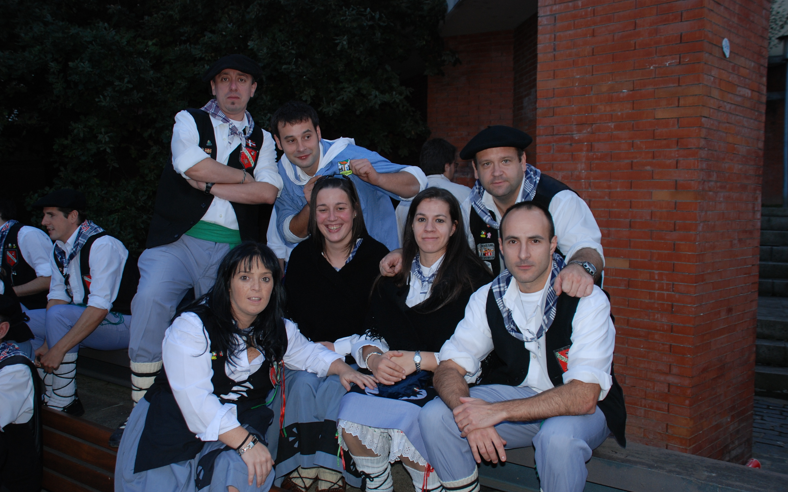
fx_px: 730
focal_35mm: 34
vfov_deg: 37.3
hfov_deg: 56.7
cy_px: 250
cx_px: 397
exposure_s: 1/60
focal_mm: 22
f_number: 3.8
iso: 200
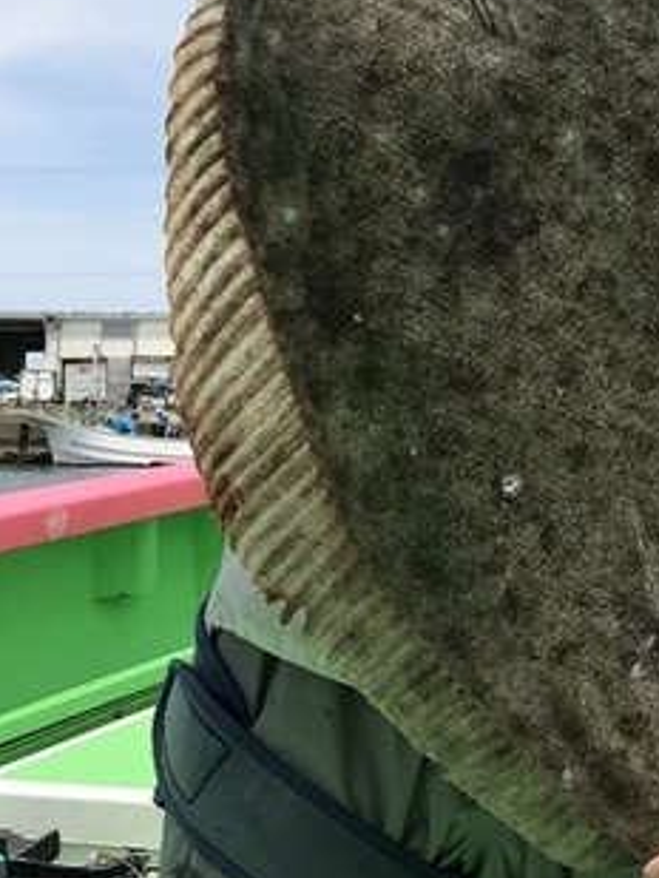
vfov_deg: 33.1
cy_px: 364
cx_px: 676
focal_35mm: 58
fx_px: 1471
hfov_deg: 24.0
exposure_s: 1/2591
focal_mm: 3.99
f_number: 1.8
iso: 20
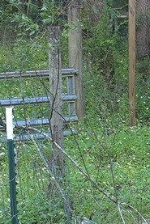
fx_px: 861
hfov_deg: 9.7
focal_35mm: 138
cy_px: 110
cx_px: 222
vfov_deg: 14.9
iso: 250
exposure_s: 1/60
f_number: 1.7
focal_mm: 6.3
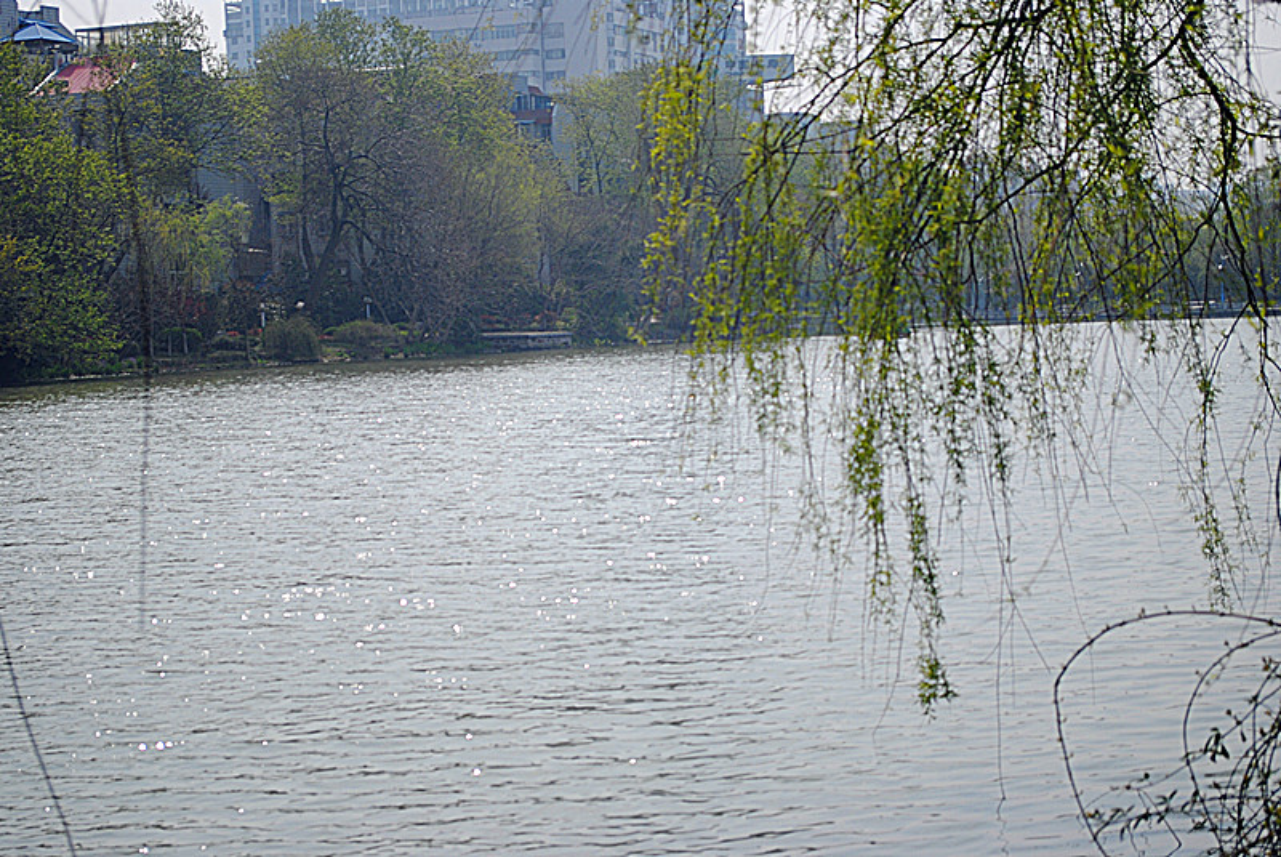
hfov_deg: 28.0
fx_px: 2564
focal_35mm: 72
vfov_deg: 19.0
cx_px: 640
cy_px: 428
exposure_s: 1/640
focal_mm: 48
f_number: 5.6
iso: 100
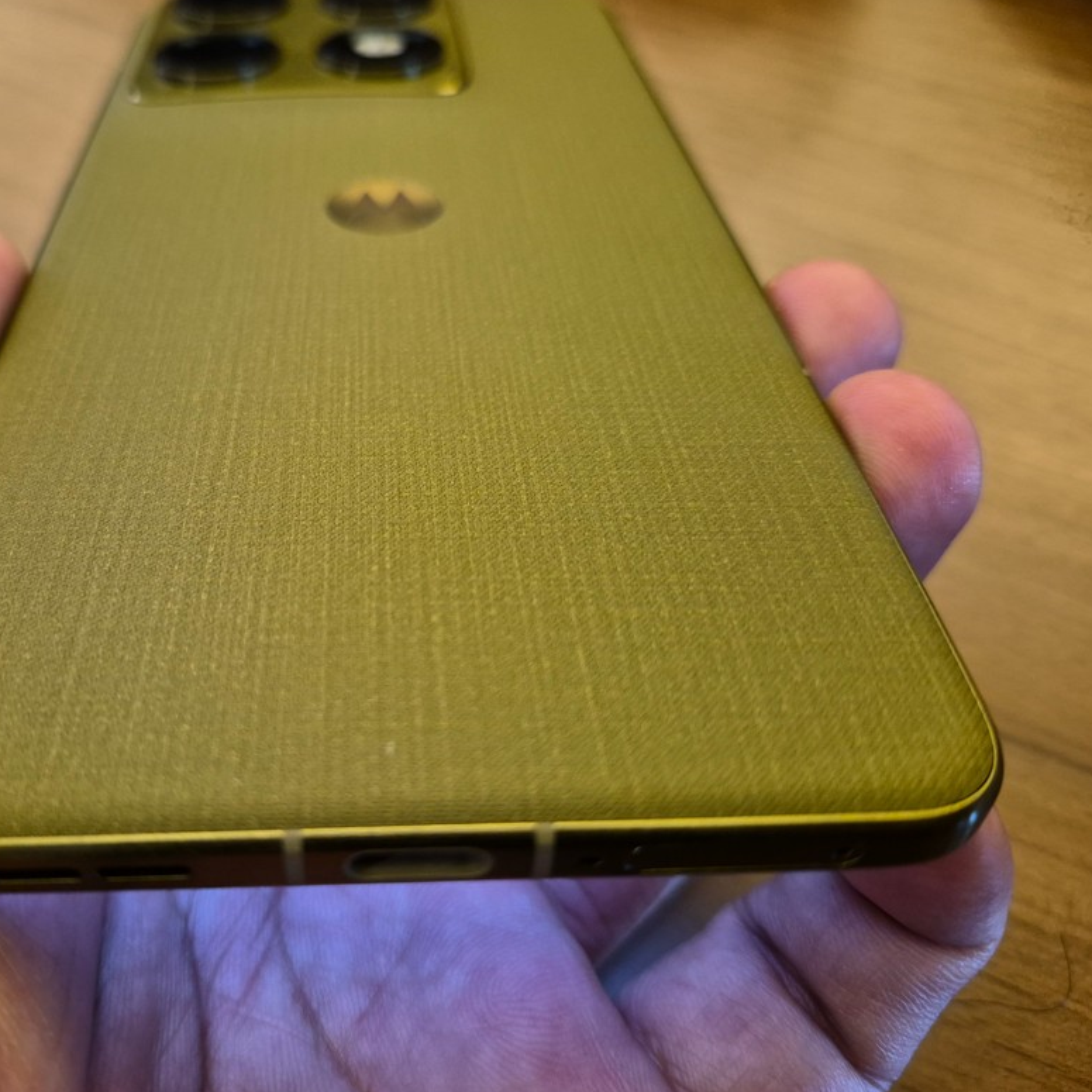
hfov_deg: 56.5
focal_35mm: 28
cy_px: 533
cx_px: 398
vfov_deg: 57.3
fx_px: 999
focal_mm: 5.4
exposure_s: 1/100
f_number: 1.8
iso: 800
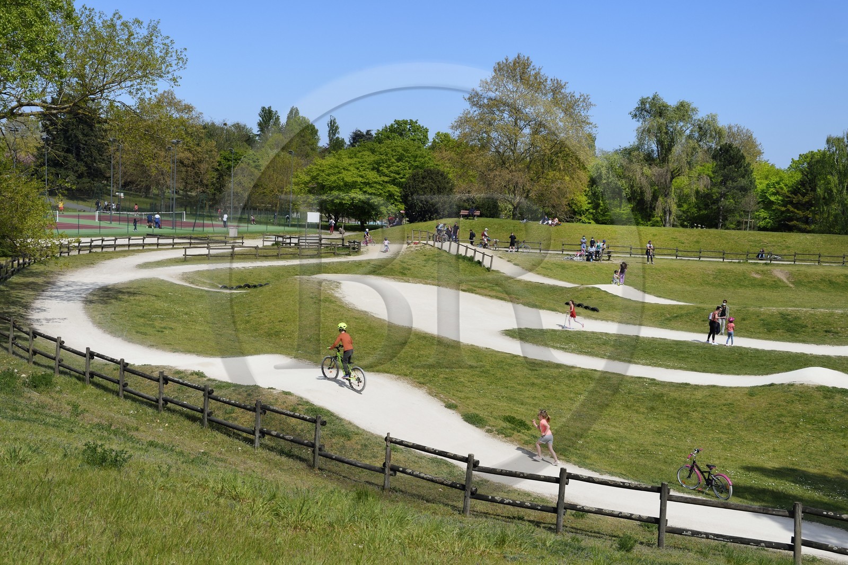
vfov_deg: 29.2
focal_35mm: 46
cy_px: 282
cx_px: 424
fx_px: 1083
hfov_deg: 42.8
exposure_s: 1/320
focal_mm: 46
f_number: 13
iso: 200
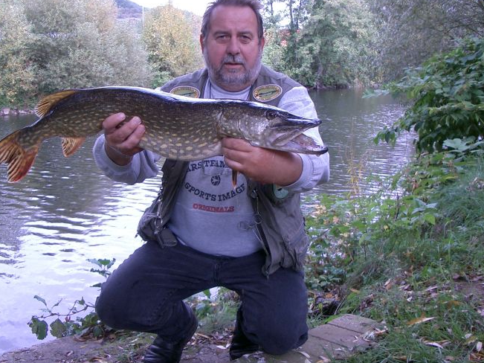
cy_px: 167
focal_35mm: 43
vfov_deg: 33.6
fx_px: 601
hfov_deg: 43.8
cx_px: 228
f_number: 2.6
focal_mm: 5.8
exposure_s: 1/100
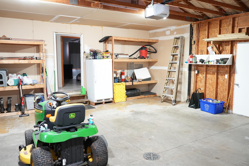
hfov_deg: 63.6
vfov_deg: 45.0
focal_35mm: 29
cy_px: 83
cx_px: 124
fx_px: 201
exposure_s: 1/30
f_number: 4
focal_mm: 29
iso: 800
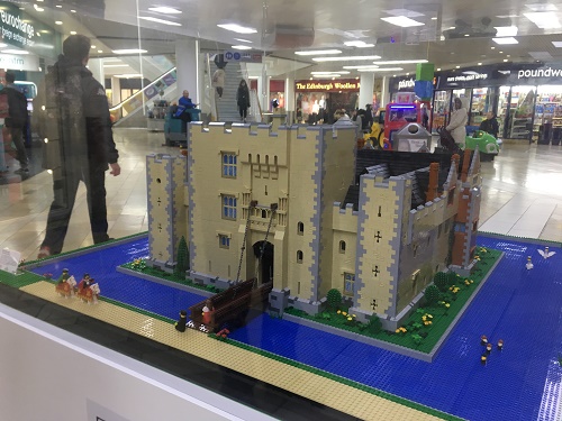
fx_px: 471
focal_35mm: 29
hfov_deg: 61.7
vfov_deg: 48.2
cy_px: 210
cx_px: 281
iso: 50
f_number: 2.2
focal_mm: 4.15
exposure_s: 1/33
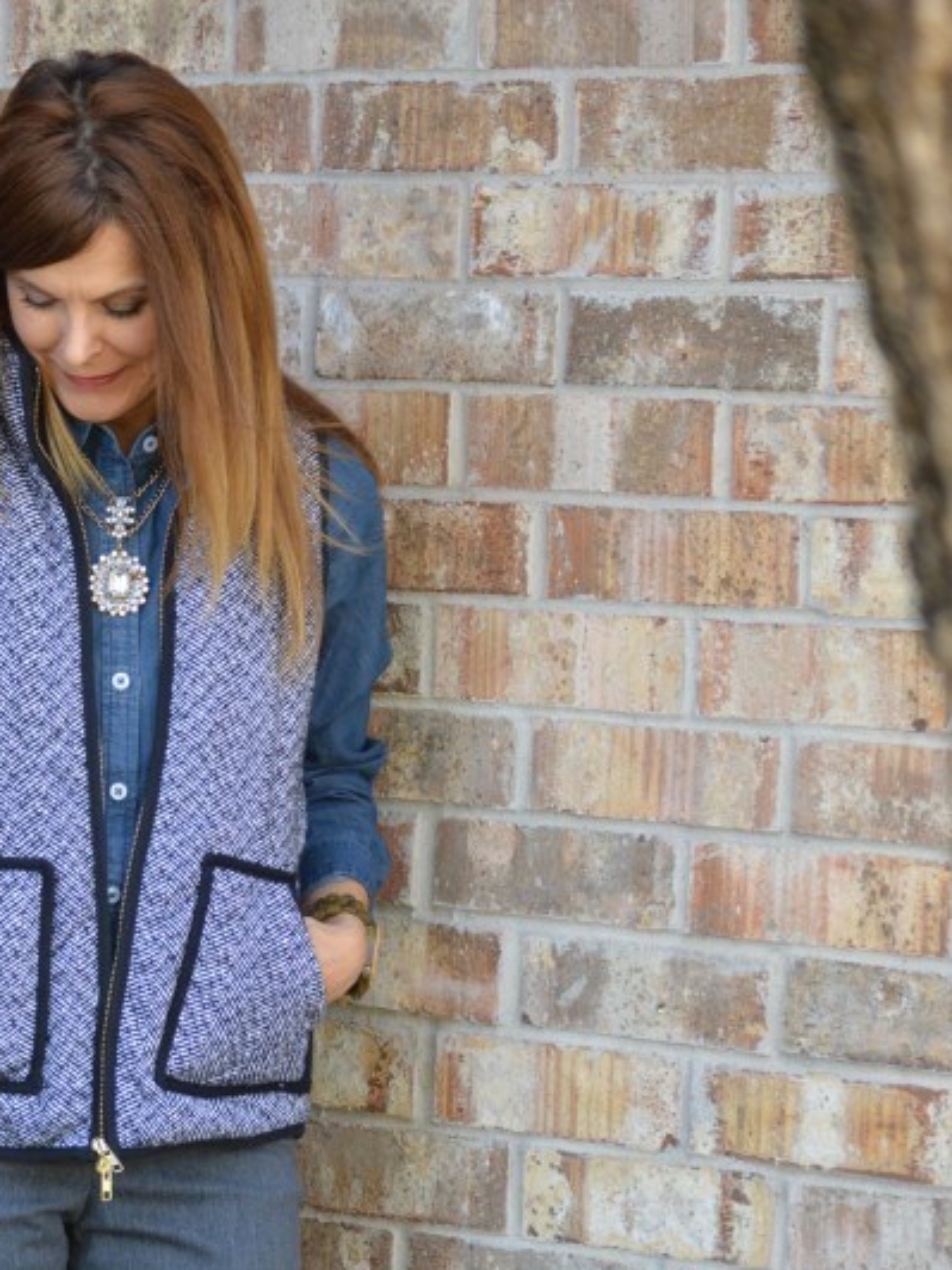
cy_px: 1129
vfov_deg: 11.4
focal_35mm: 172
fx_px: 6307
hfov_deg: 8.6
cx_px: 173
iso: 450
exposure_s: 1/125
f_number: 4.2
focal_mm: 62
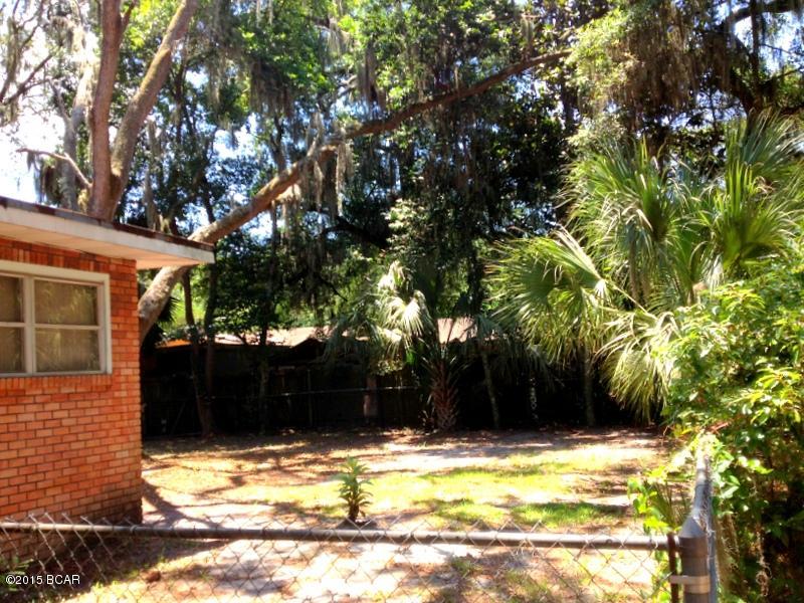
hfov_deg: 52.6
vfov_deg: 40.7
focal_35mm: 35
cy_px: 302
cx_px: 402
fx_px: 813
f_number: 2.4
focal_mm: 4.28
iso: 50
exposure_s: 1/257
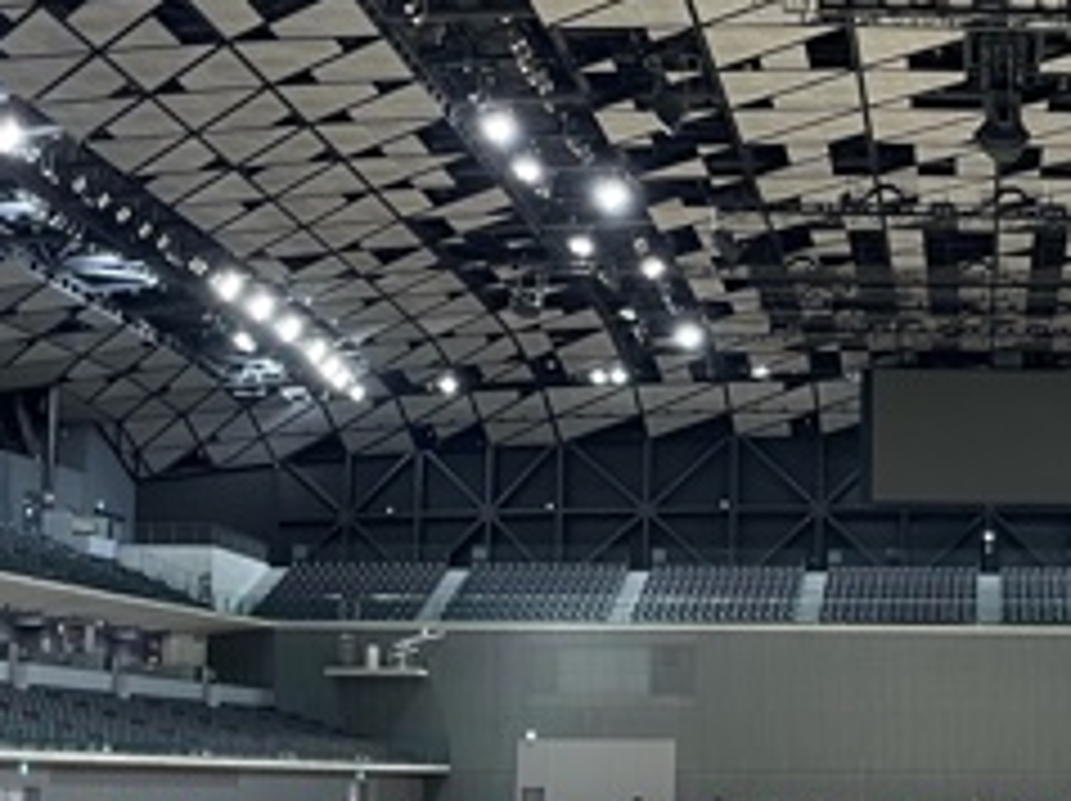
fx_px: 2164
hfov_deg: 26.3
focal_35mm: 70
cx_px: 1071
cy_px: 639
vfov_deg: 20.7
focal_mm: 4.2
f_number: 1.6
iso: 160
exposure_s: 1/60
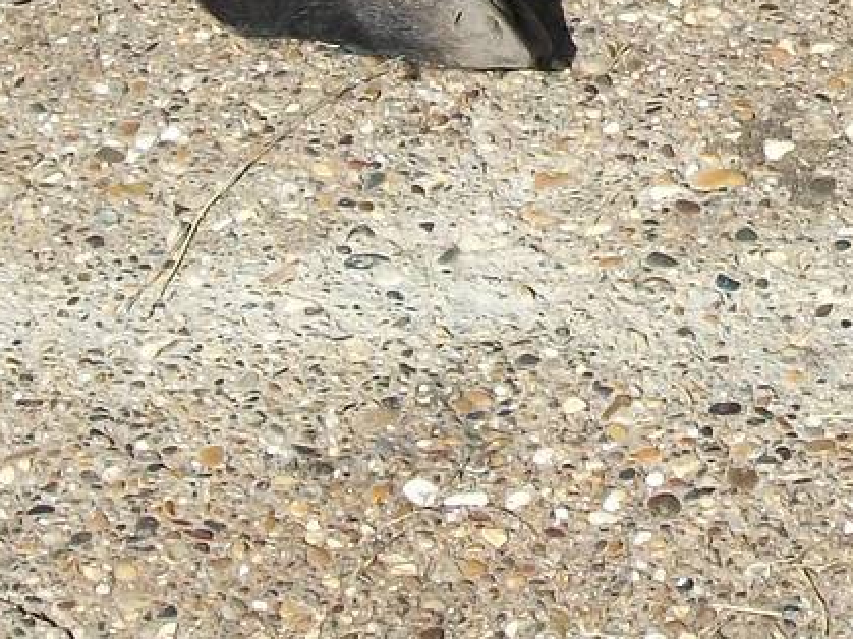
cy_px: -320
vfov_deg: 7.6
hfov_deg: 10.3
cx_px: 829
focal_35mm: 191
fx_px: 4705
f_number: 3.6
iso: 80
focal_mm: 8.8
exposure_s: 1/640
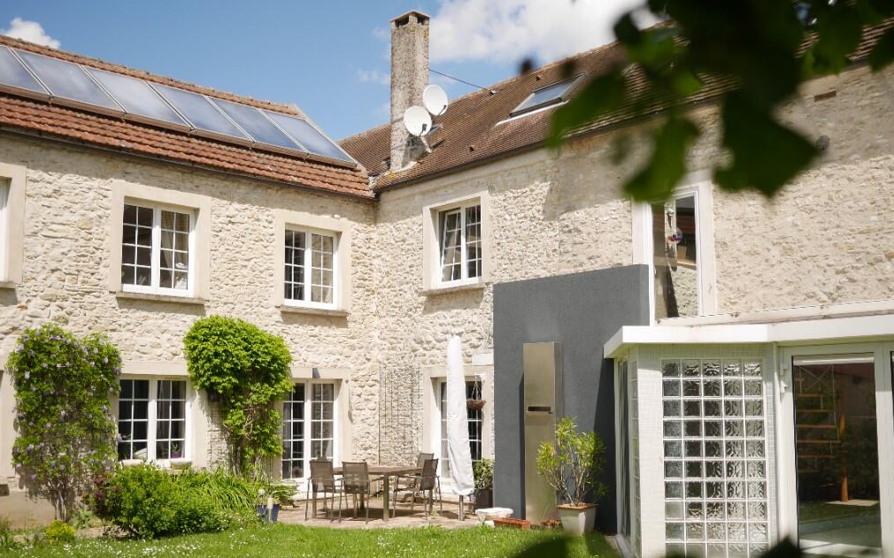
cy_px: 312
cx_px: 444
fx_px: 1048
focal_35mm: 43
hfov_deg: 46.2
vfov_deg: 29.8
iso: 200
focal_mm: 20
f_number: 2
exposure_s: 1/8000
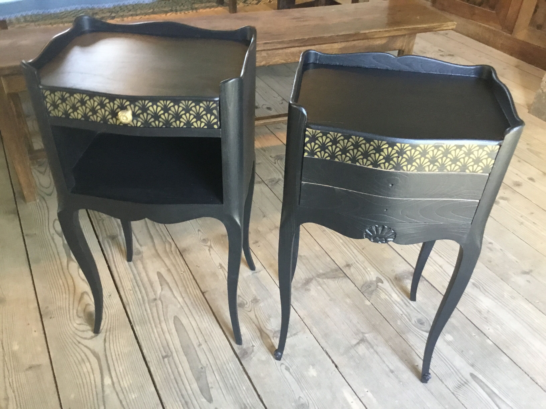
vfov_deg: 45.4
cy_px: 204
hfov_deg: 58.4
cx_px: 273
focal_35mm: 31
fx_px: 489
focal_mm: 3.3
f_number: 2.4
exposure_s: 1/25
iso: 200
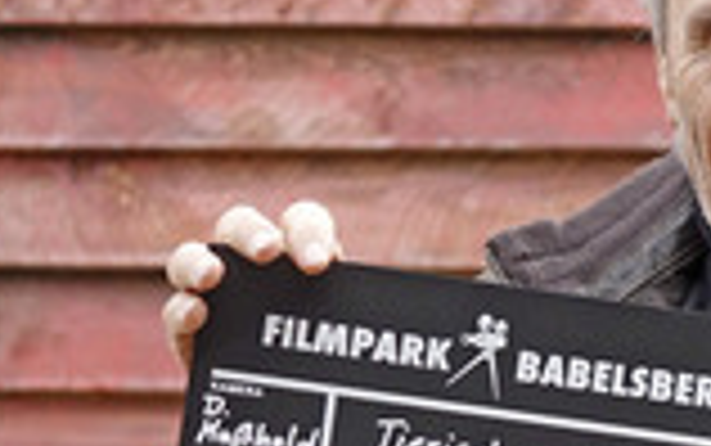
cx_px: 623
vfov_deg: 2.4
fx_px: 10587
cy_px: 396
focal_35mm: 546
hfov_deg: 3.8
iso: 400
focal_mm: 68.83
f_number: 5
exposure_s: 1/500
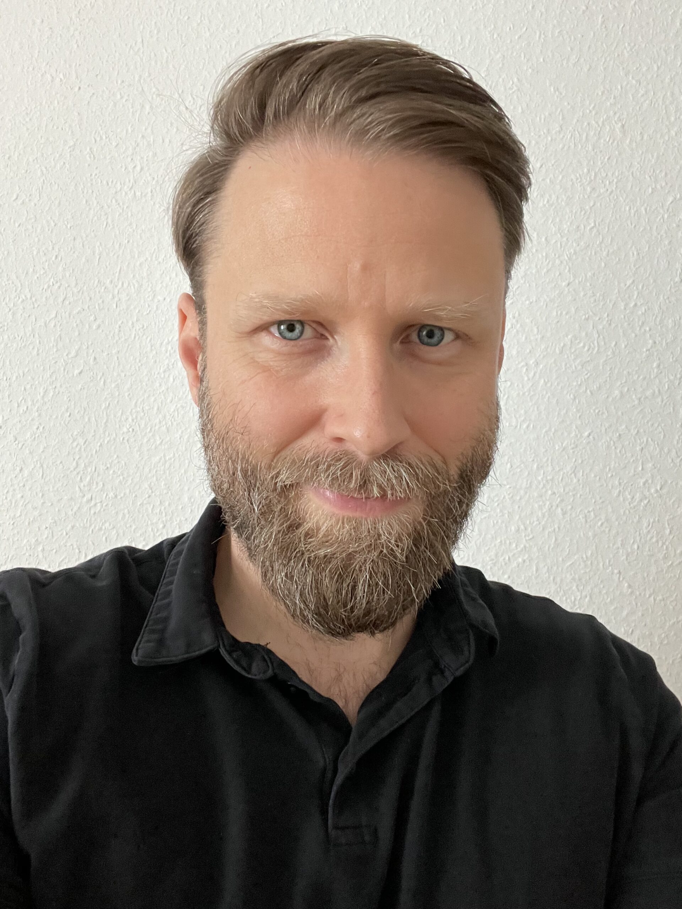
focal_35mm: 30
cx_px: 341
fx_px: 788
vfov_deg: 60.0
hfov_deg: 46.8
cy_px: 454
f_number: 2.2
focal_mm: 2.71
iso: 400
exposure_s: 1/40
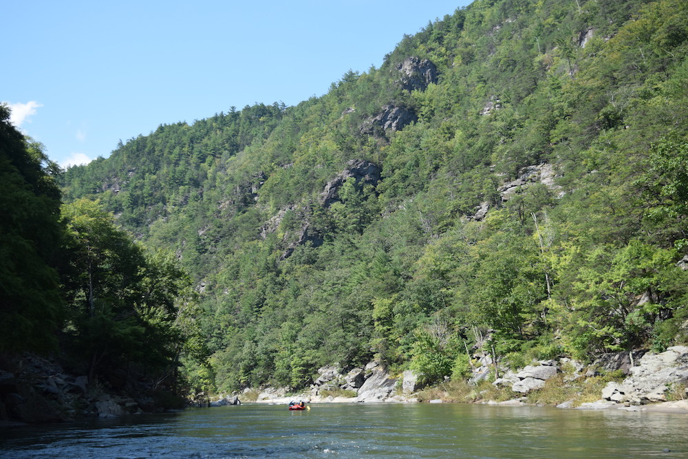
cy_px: 230
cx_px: 344
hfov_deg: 41.1
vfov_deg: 28.1
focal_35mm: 48
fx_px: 917
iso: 400
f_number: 5.6
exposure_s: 1/1250
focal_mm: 32
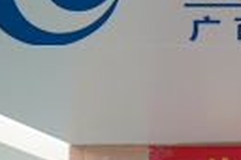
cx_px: 629
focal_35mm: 135
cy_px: 352
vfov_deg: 9.3
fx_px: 903
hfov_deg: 11.6
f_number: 4
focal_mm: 24
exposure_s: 1/160
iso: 3200
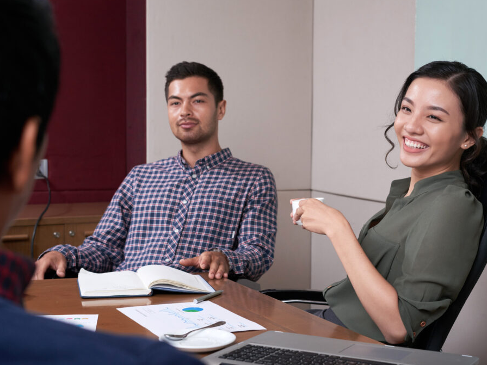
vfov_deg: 22.2
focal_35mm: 66
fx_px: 928
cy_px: 182
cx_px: 268
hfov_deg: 29.4
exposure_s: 1/250
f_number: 7.1
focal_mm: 60
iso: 800
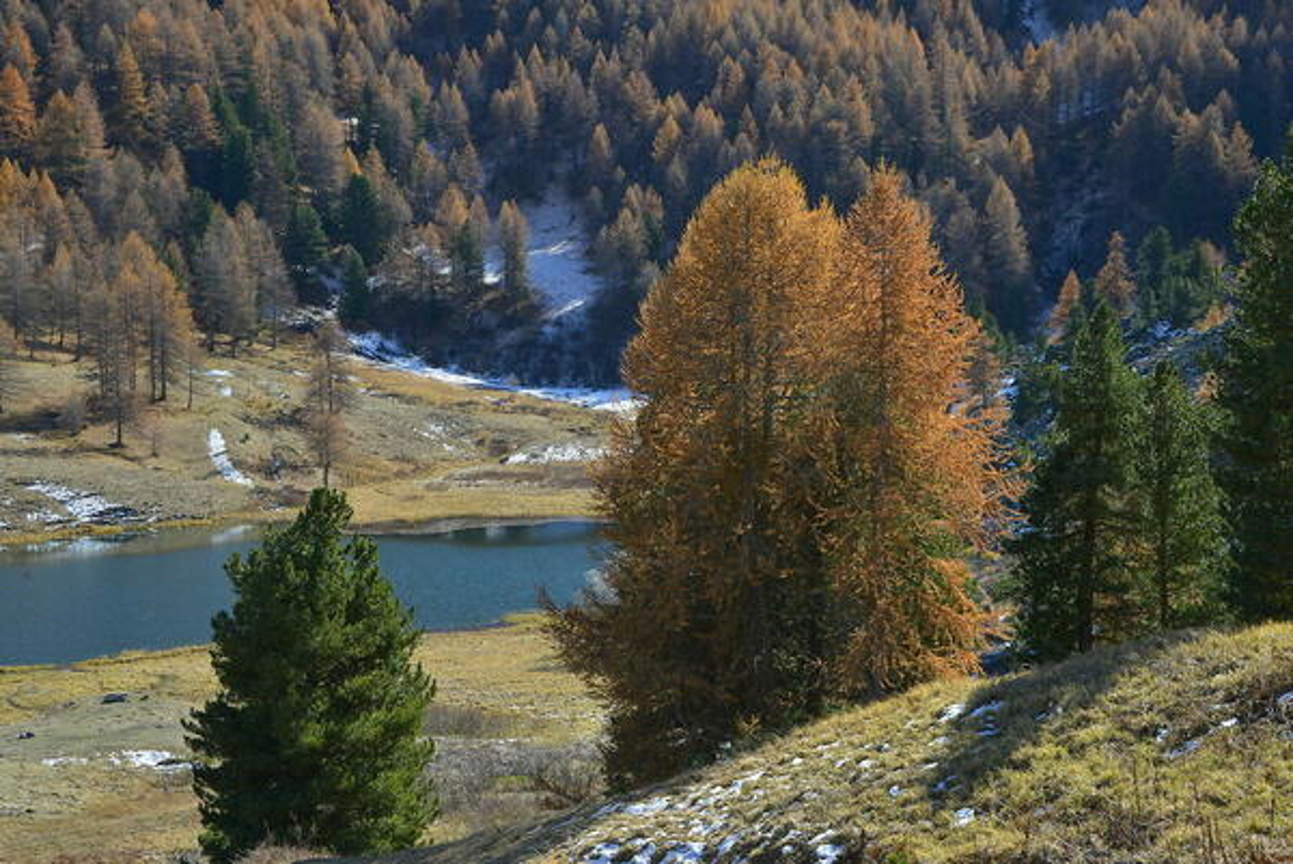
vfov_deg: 17.5
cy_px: 432
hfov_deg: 26.0
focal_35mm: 78
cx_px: 646
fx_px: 2803
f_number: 11
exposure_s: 1/160
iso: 200
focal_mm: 78
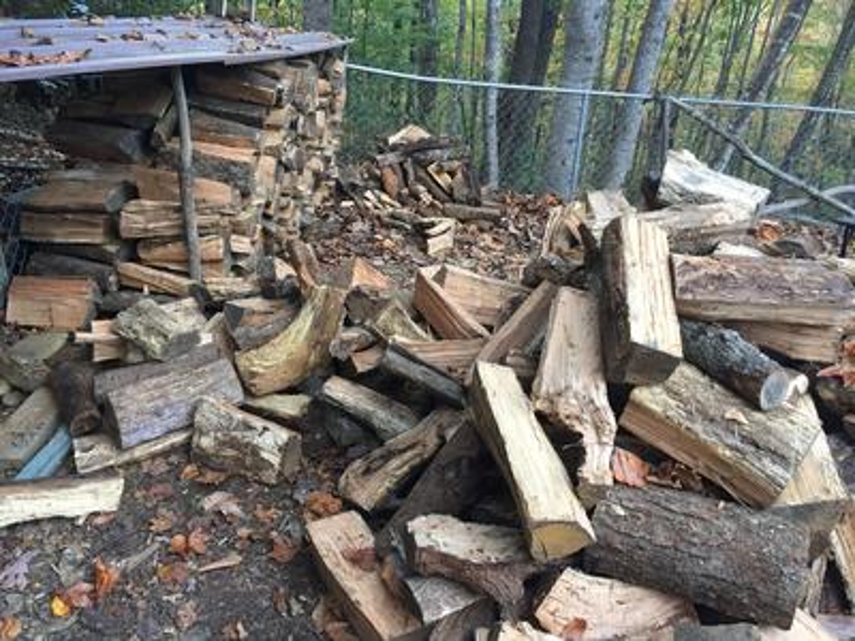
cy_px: 320
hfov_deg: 61.7
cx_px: 428
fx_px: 716
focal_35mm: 29
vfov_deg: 48.2
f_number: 2.2
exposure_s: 1/30
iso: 50
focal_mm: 4.15
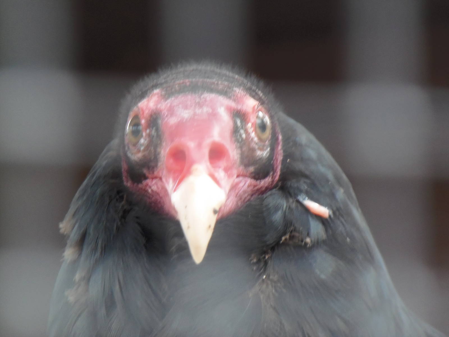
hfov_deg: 2.9
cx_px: 224
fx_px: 8833
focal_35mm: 681
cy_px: 168
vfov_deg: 2.2
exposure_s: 1/40
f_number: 5.3
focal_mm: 126.2
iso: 200
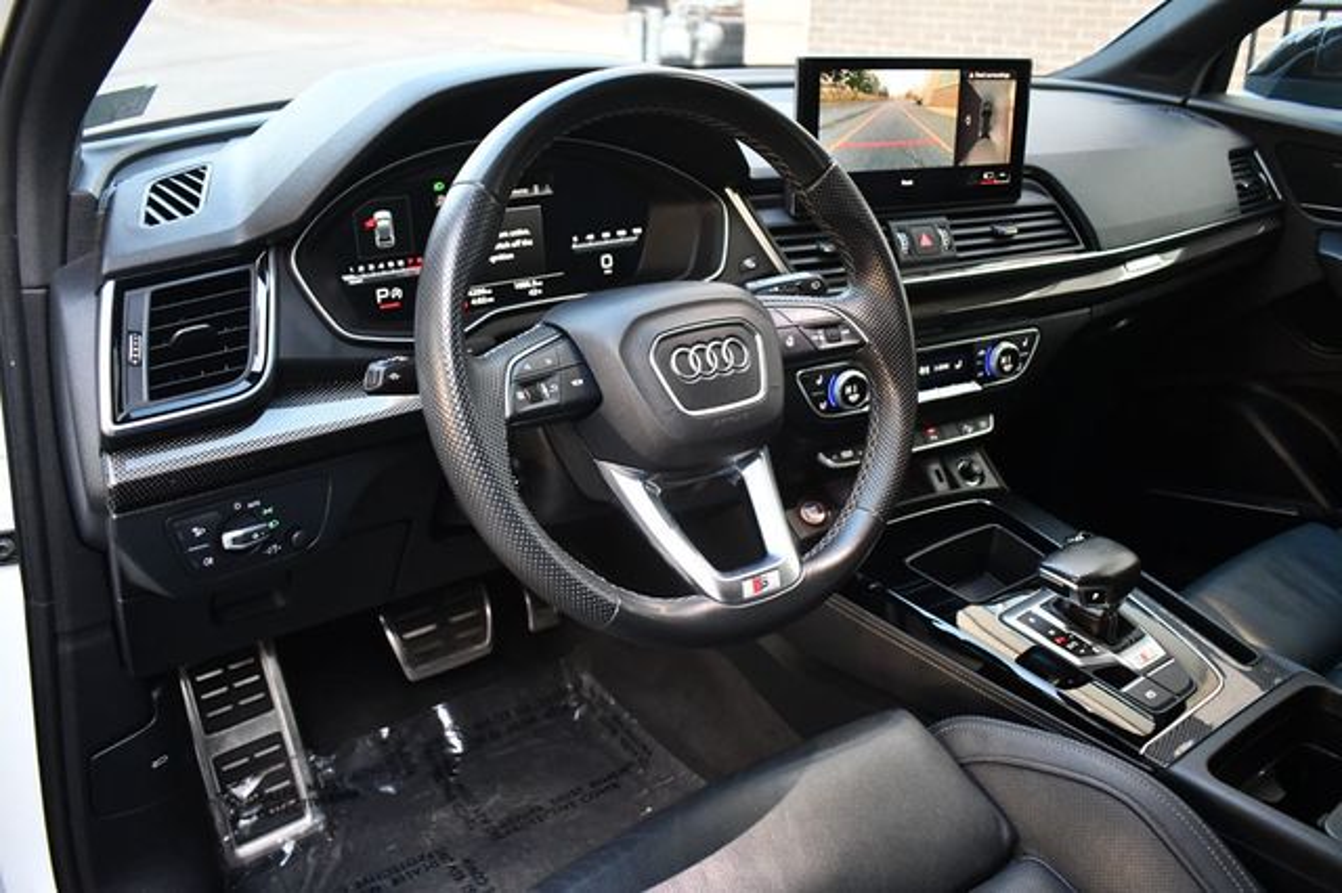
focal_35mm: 30
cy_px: 446
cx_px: 671
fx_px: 1118
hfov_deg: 62.0
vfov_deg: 43.6
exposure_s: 1/100
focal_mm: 20
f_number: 3.5
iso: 3200
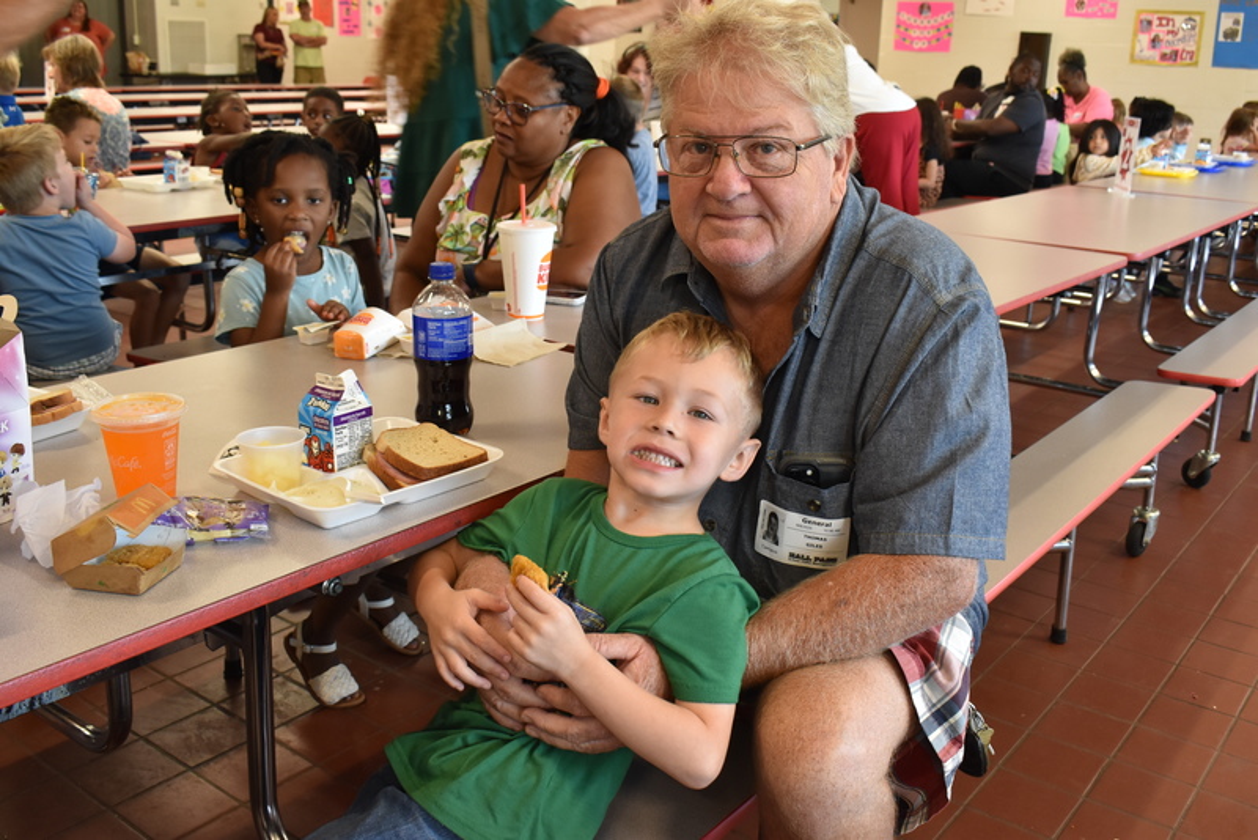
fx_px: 1206
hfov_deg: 55.1
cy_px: 420
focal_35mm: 34
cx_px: 629
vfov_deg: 38.4
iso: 900
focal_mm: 23
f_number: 7.1
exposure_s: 1/40
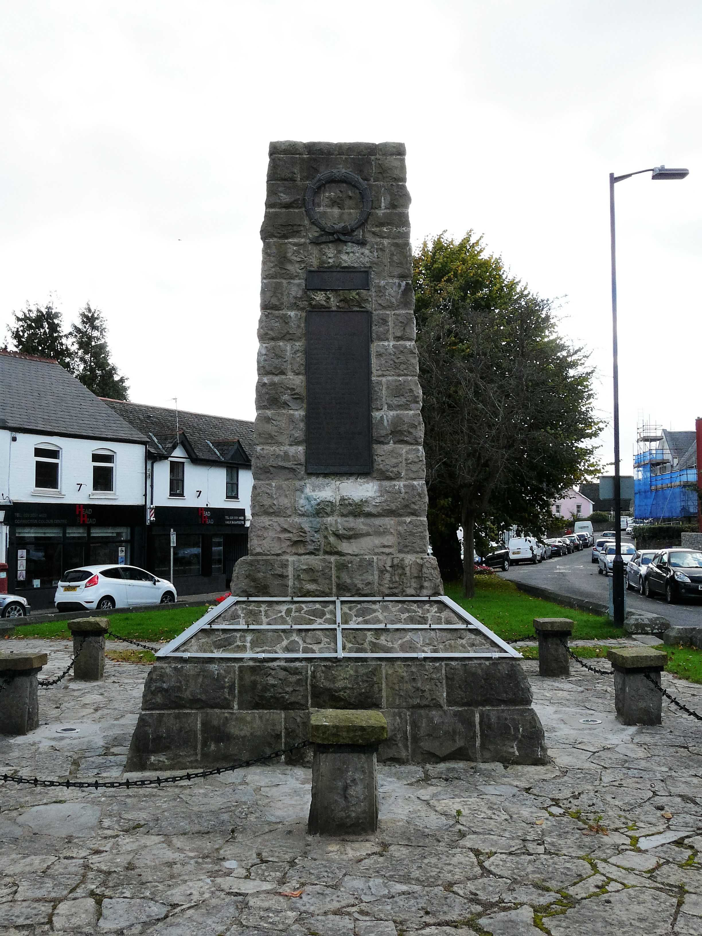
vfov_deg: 55.4
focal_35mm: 33
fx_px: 892
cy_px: 468
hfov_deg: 42.9
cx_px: 351
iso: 100
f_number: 5
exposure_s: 1/250
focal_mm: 5.4
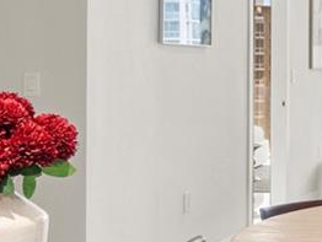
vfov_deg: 16.7
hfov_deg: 18.2
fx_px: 819
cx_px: 556
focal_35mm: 88
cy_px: 44
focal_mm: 15
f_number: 8
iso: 320
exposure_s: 1/640
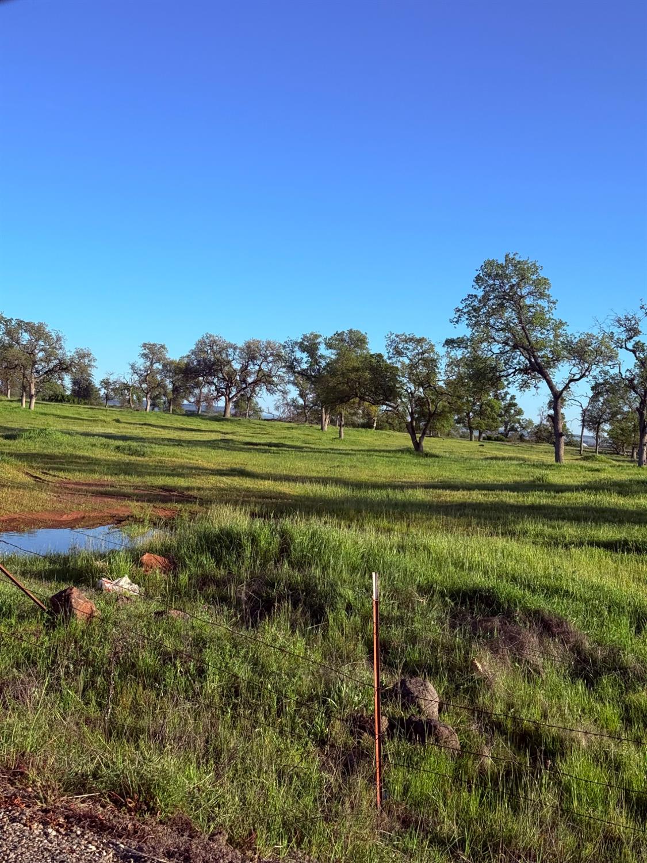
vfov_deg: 39.7
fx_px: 1196
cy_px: 432
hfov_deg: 30.3
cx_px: 324
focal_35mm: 48
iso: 64
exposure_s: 1/3096
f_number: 1.78
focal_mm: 6.76
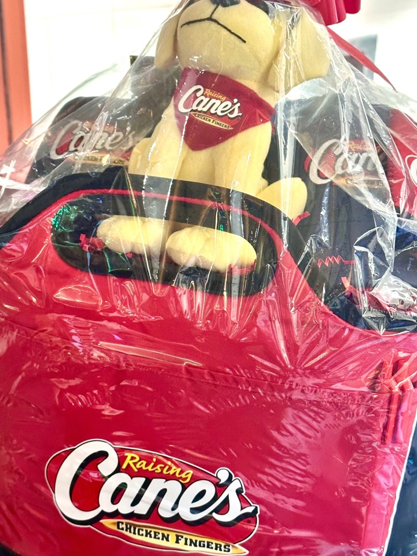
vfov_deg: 32.2
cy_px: 250
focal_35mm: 60
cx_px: 208
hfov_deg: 24.4
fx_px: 964
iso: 400
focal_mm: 6.86
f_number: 1.78
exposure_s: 1/40
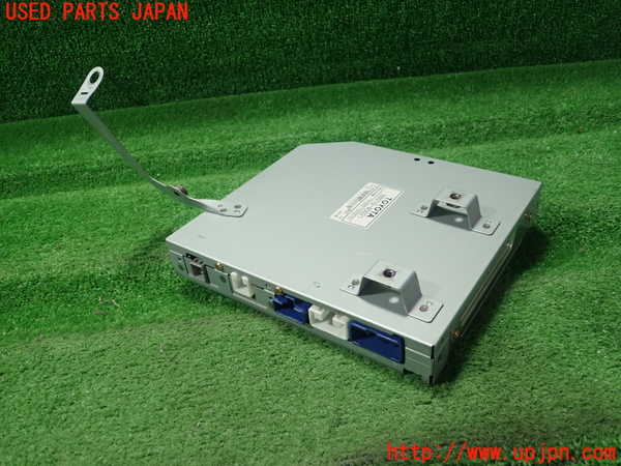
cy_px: 233
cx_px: 310
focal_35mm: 30
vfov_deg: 46.8
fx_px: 538
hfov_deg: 60.0
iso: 250
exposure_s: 1/125
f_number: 2.3
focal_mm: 5.5
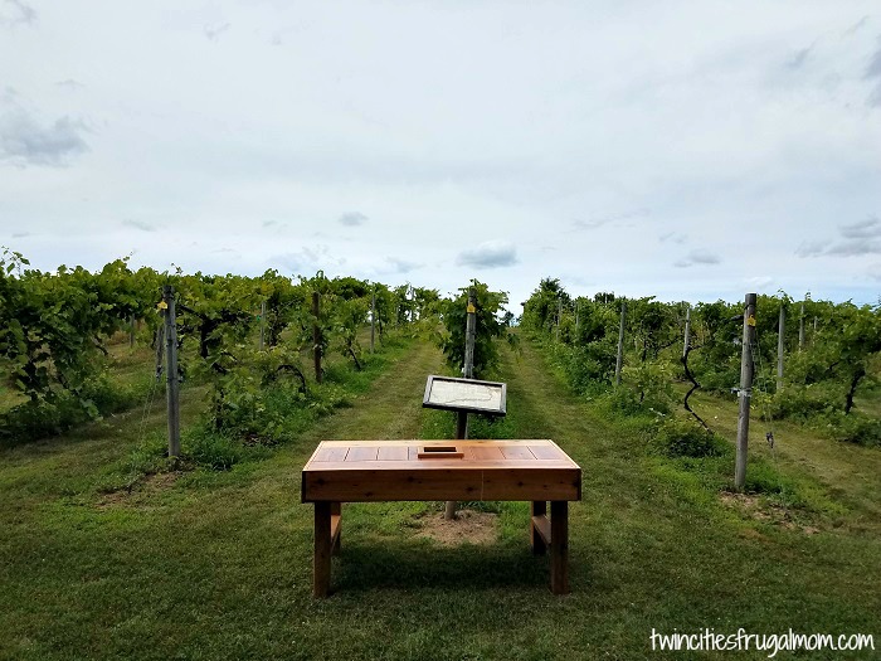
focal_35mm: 26
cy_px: 330
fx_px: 662
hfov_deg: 67.3
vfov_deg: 53.1
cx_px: 440
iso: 40
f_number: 1.7
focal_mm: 4.2
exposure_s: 1/3136
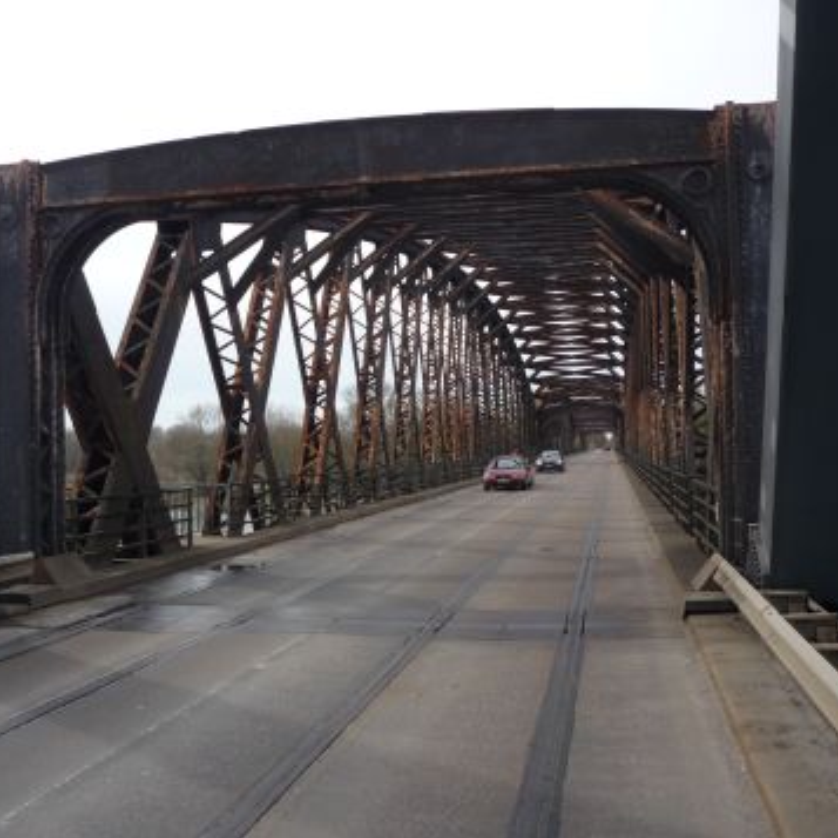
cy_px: 418
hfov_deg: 43.8
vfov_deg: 43.9
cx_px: 385
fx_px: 1041
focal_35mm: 38
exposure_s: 1/400
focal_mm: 5.2
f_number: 4
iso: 100
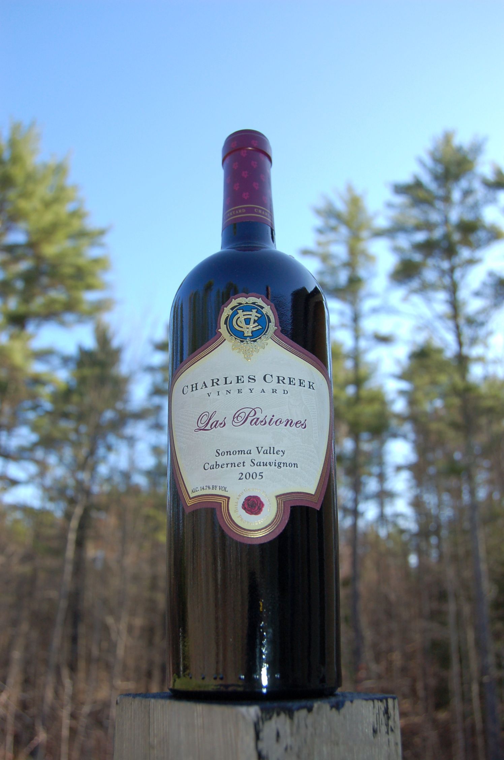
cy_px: 380
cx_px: 252
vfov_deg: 57.3
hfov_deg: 39.8
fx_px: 696
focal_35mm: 33
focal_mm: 22
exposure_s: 1/500
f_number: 5
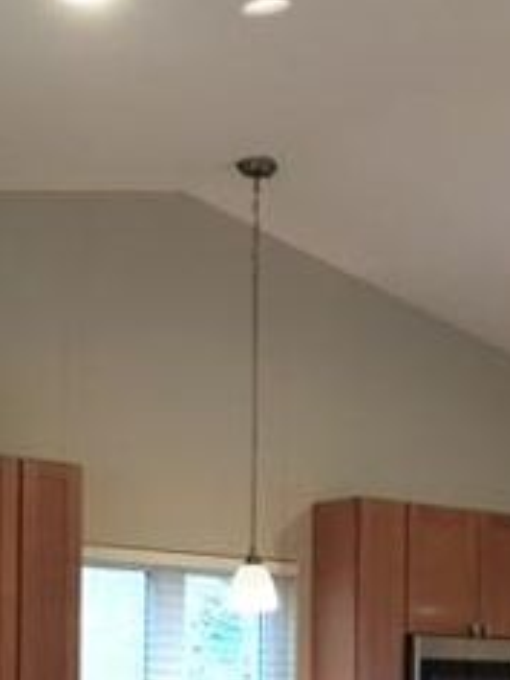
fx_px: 1611
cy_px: 681
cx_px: 441
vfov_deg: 22.9
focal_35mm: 82
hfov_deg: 17.8
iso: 200
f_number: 2.2
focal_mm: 4.15
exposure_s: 1/30
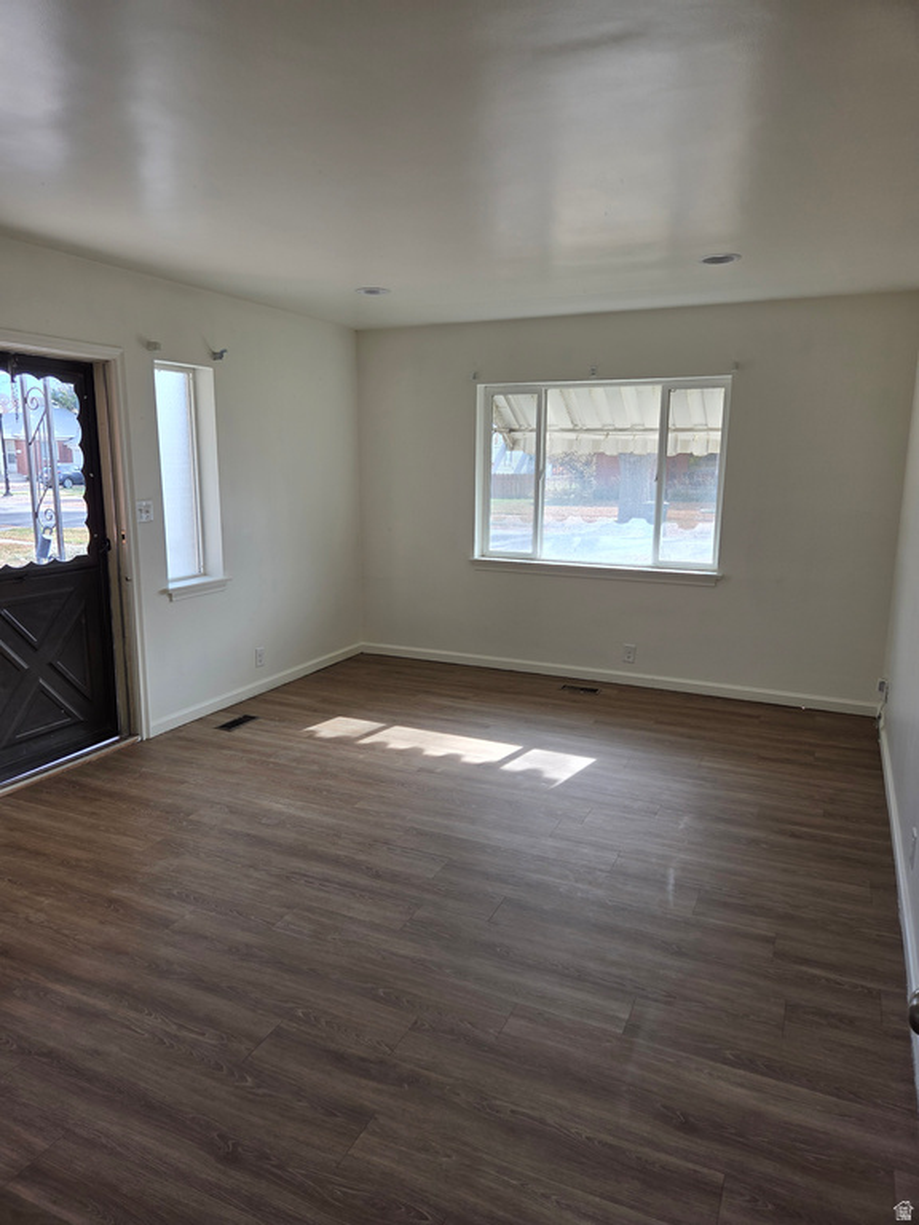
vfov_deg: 73.9
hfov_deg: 58.9
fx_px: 814
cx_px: 460
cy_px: 612
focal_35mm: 23
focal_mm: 5.4
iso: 50
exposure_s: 1/180
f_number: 1.8
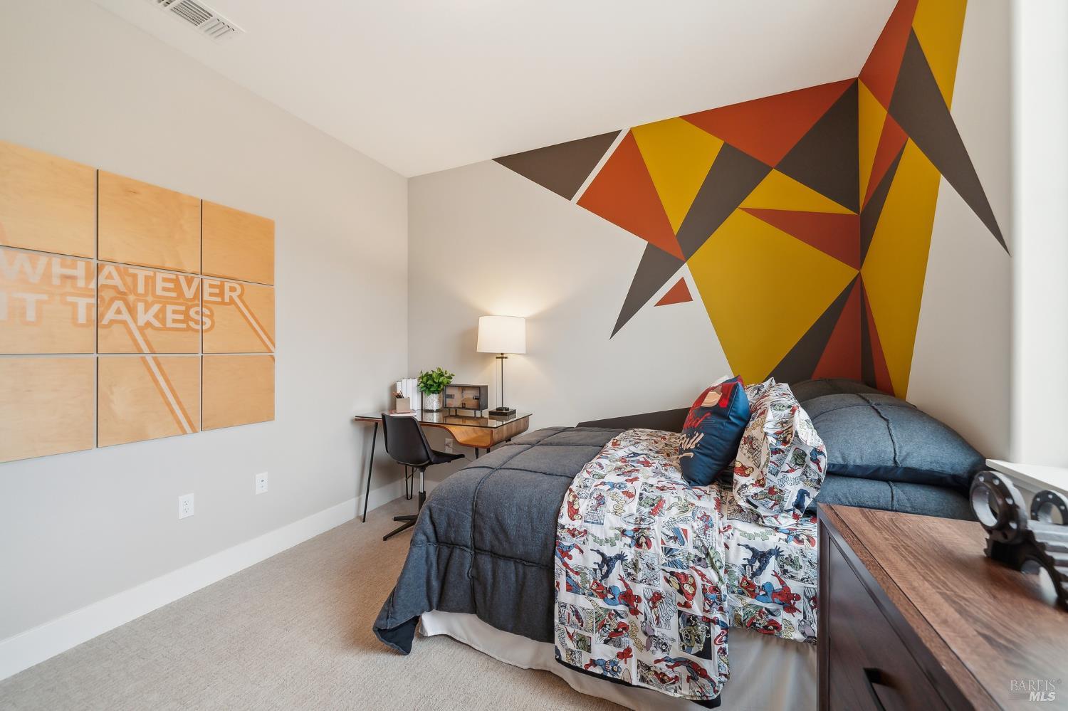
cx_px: 534
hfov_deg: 108.3
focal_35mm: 13
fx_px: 386
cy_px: 356
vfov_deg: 85.4
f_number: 5.6
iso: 400
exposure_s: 1/60
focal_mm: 13
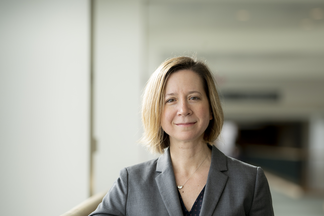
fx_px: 1521
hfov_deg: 12.2
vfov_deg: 8.1
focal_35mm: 169
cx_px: 194
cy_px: 134
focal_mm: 109
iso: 200
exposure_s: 1/320
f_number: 2.8
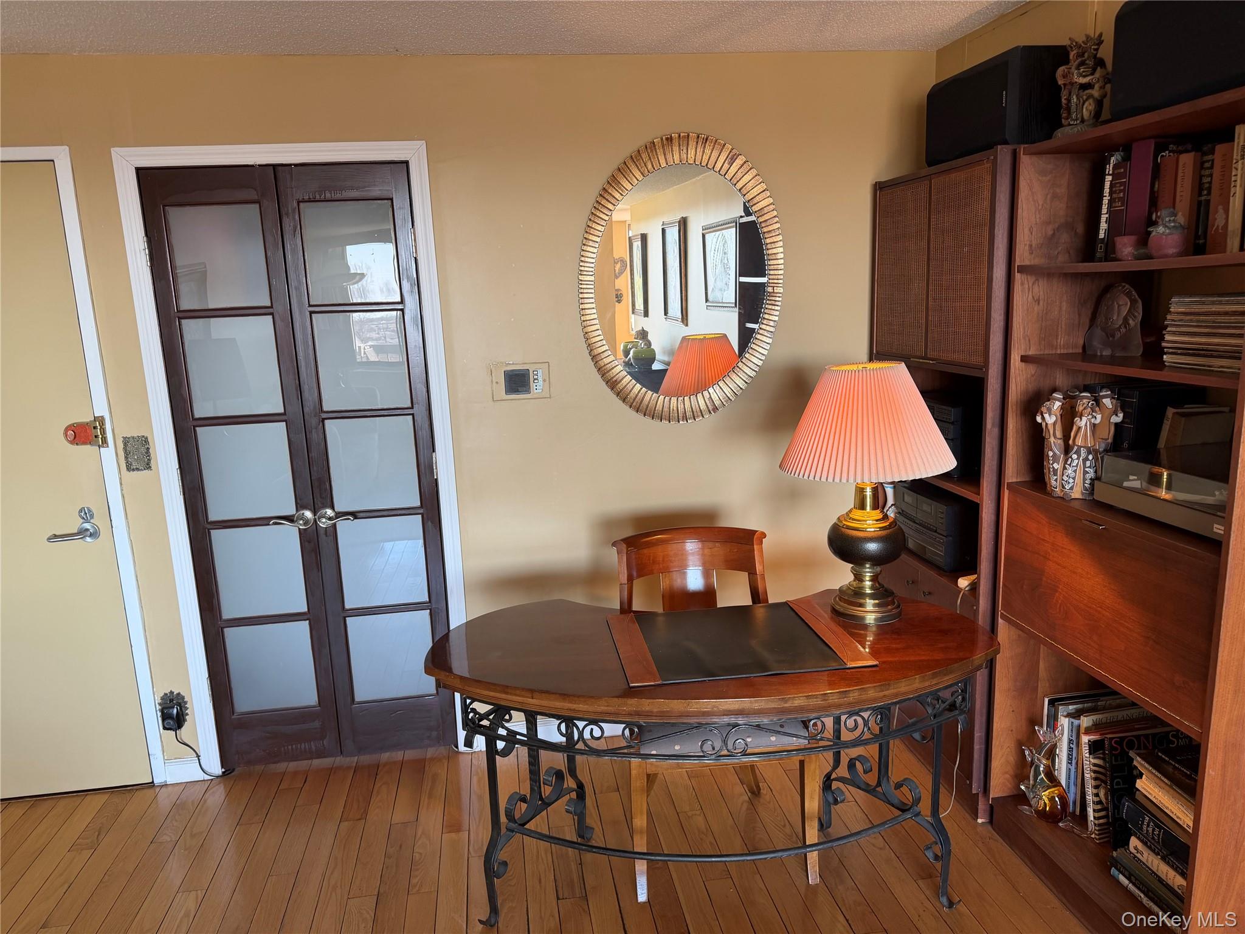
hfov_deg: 71.6
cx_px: 622
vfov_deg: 56.8
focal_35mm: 24
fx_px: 863
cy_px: 467
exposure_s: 1/60
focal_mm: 6.76
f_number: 1.78
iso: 125
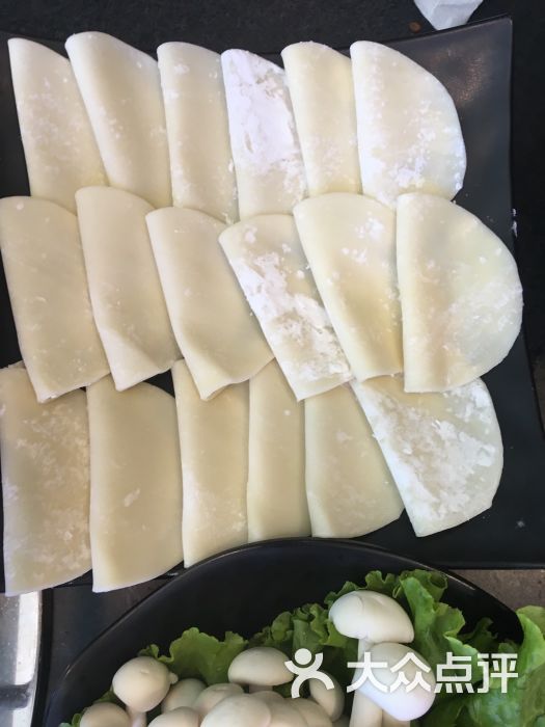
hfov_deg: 48.2
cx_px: 272
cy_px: 364
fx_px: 609
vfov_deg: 61.7
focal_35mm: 29
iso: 25
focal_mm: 4.15
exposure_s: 1/33
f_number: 2.2
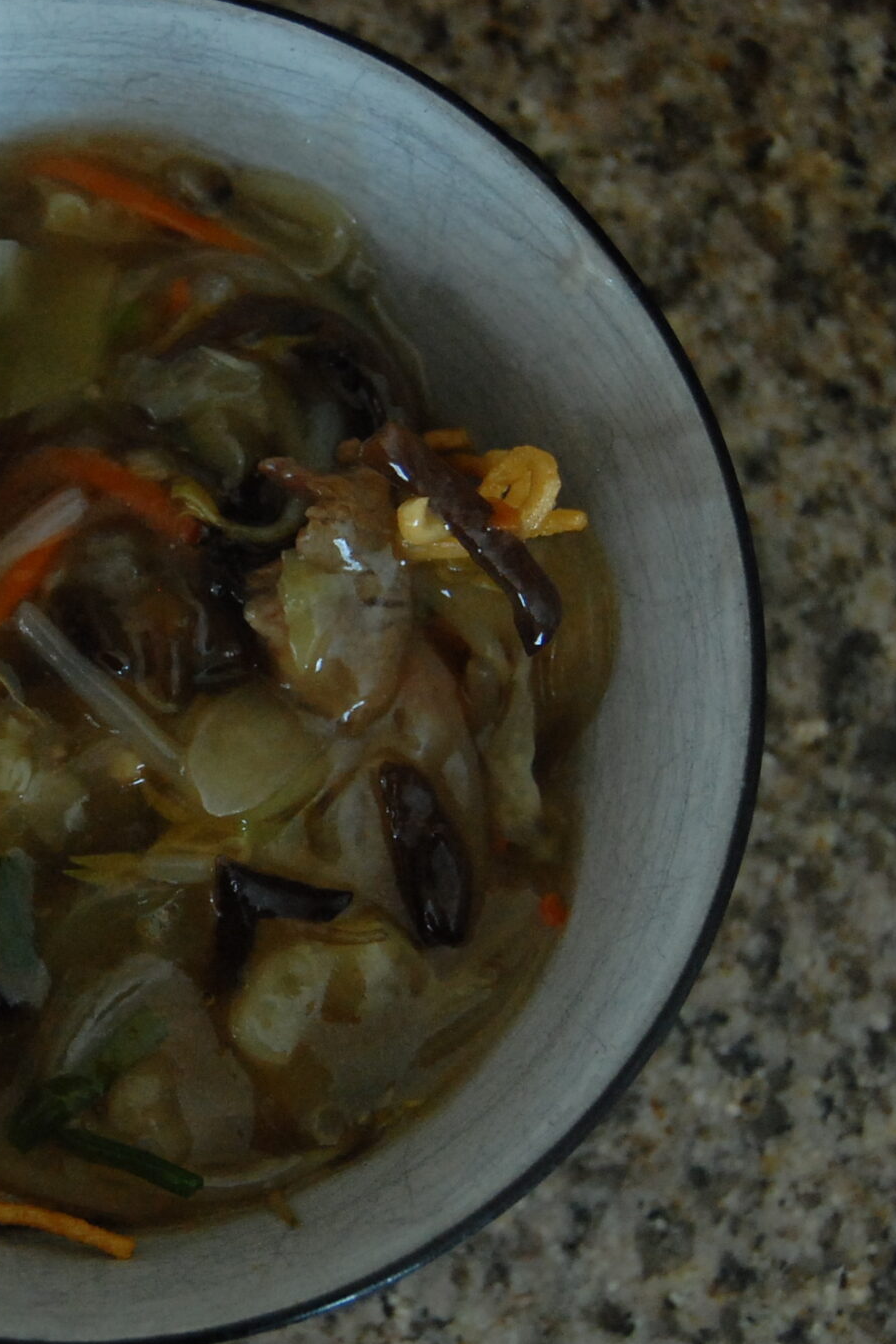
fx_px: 2725
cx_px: 50
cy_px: 673
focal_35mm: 73
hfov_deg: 18.3
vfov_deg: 27.7
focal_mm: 32
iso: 1600
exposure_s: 1/30
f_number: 4.5
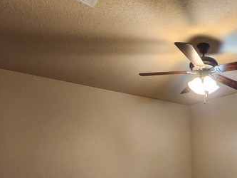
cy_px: 155
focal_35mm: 25
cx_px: 209
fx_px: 171
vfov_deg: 49.8
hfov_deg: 60.1
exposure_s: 1/30
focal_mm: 2.2
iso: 320
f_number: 2.2
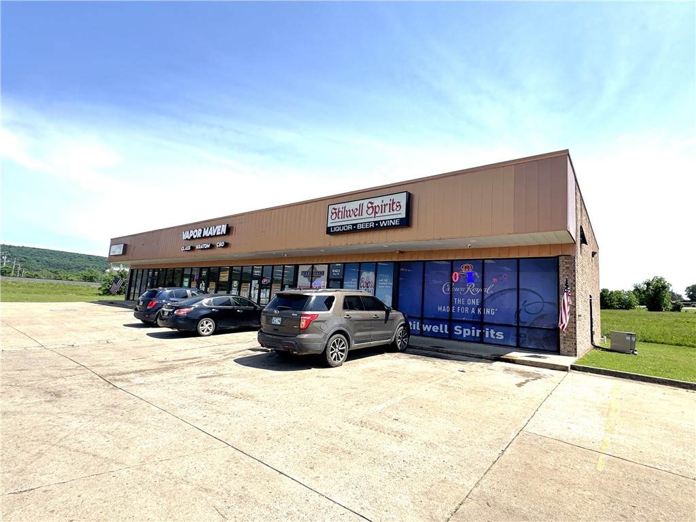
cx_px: 348
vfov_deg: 74.7
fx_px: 342
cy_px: 261
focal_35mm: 17
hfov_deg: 91.0
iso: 50
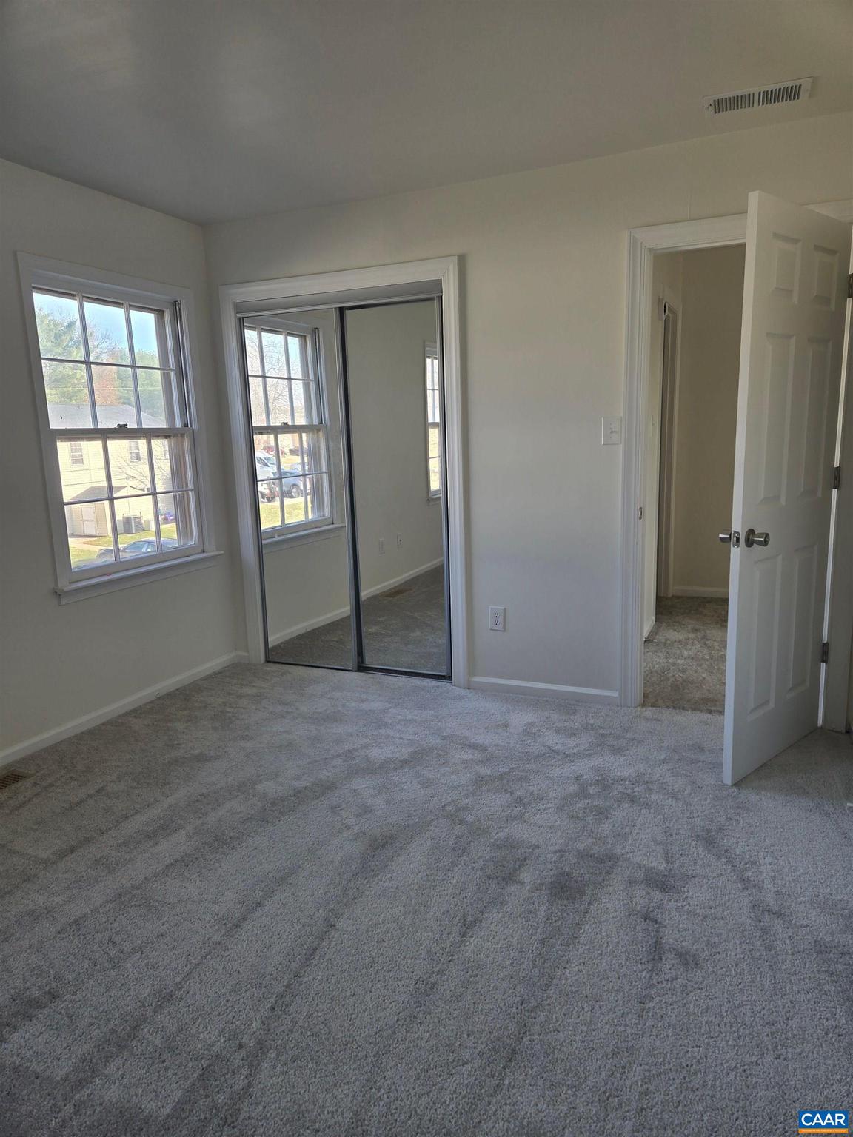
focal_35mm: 23
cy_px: 568
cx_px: 426
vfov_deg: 73.9
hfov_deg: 58.9
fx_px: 756
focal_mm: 5.4
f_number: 1.8
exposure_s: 1/180
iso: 32
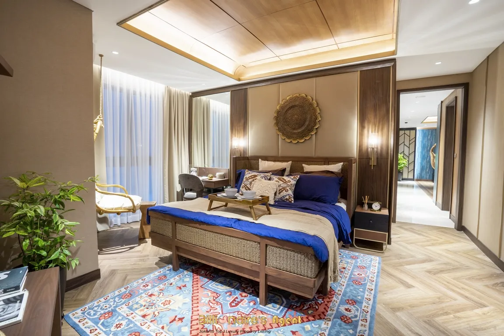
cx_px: 252
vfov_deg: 73.7
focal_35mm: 16
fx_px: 224
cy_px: 168
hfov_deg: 96.7
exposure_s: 1.6
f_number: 11
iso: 100
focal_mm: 16
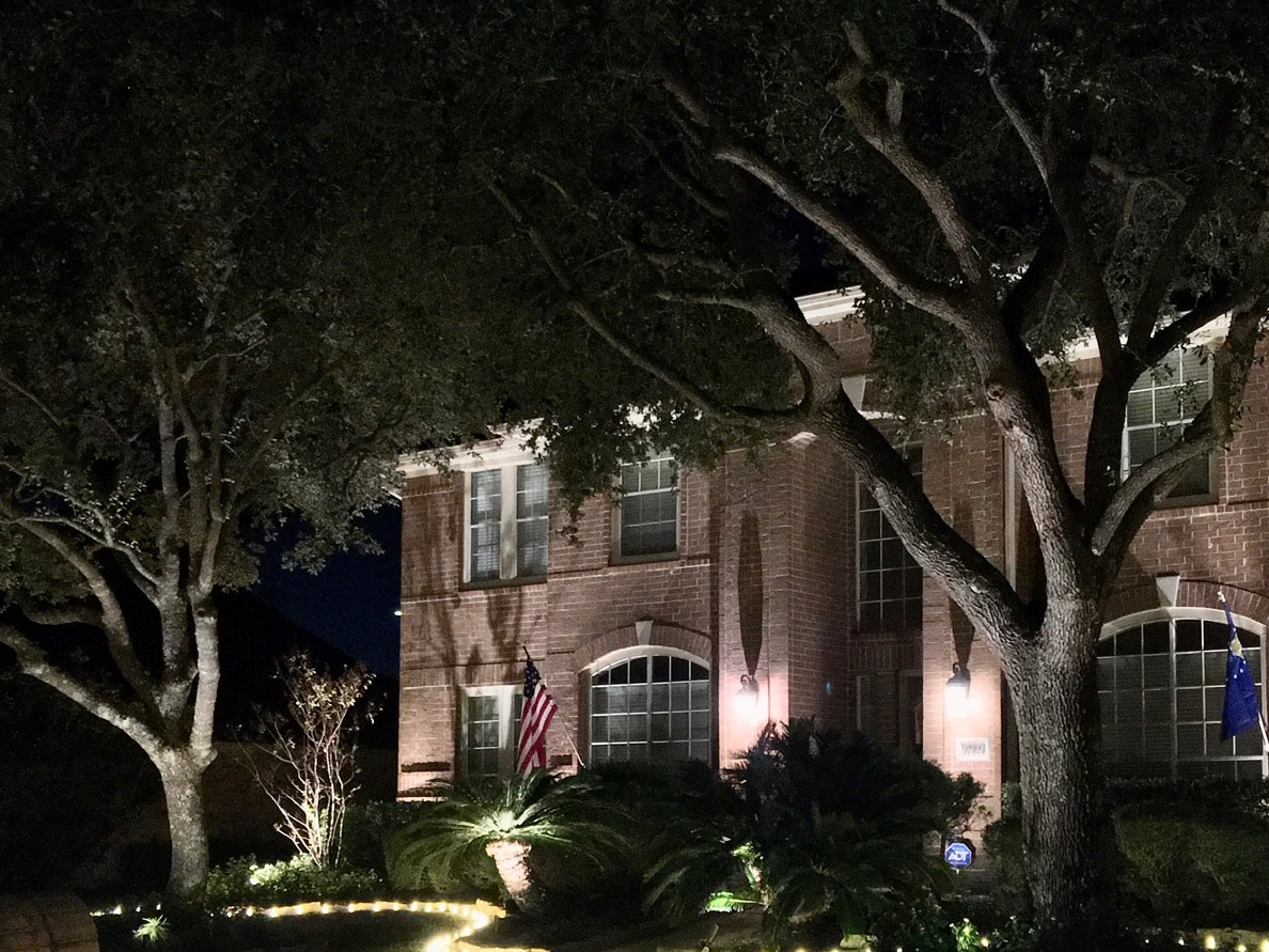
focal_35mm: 50
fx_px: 1833
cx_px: 761
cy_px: 679
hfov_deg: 38.0
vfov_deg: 28.8
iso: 400
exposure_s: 1/15
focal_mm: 4.15
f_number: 2.2
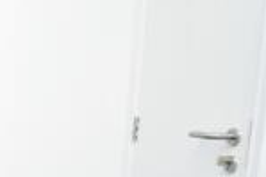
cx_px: -146
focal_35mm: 48
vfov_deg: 27.0
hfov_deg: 26.9
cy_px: 162
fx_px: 354
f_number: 4.5
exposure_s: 1/200
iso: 140
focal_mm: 10
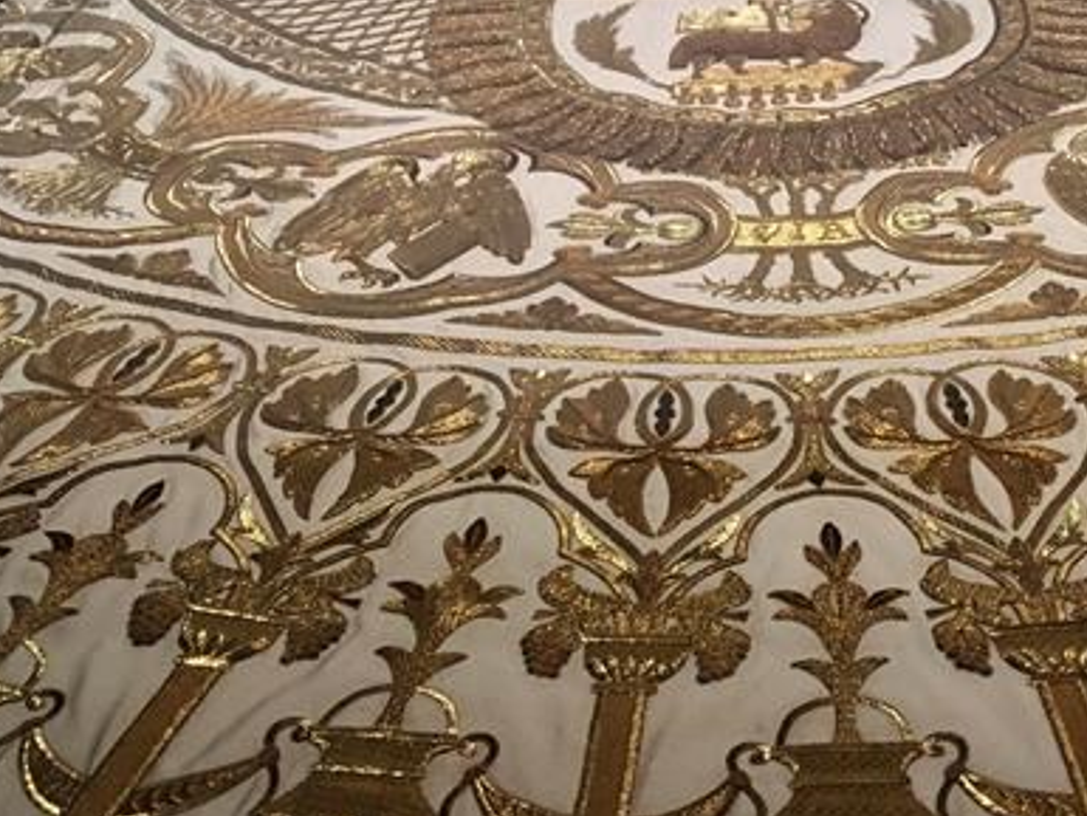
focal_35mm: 49
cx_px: 762
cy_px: 483
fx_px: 1539
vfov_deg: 29.6
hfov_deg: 38.3
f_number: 2.2
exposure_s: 1/15
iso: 250
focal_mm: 4.15
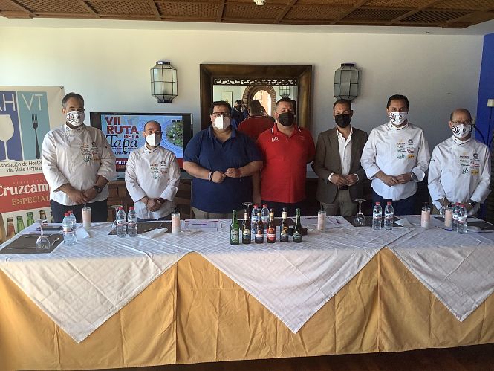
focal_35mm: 31
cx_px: 247
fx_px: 442
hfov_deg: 58.3
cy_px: 186
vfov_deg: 45.5
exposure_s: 1/100
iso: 50
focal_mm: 3.3
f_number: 2.4
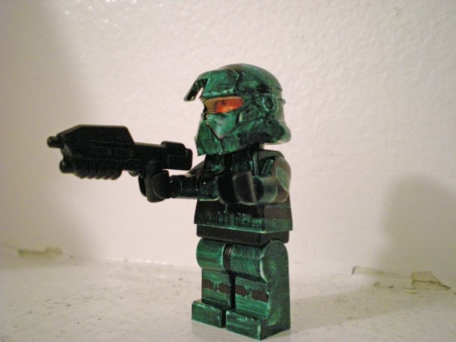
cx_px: 228
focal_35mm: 38
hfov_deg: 49.0
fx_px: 501
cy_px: 171
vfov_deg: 37.7
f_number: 3.1
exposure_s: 1/8
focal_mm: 6.3
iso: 512
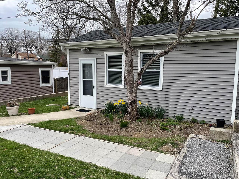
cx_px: 120
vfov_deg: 53.1
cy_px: 90
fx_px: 180
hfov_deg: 67.3
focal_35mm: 26
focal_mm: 4.2
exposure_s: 1/615
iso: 32
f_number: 1.6
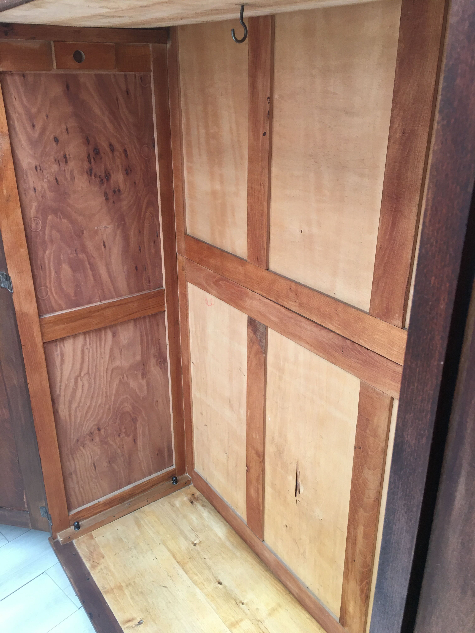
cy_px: 316
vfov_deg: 61.7
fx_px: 531
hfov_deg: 48.2
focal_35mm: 29
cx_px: 238
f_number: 2.2
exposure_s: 1/33
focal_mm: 4.15
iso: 32
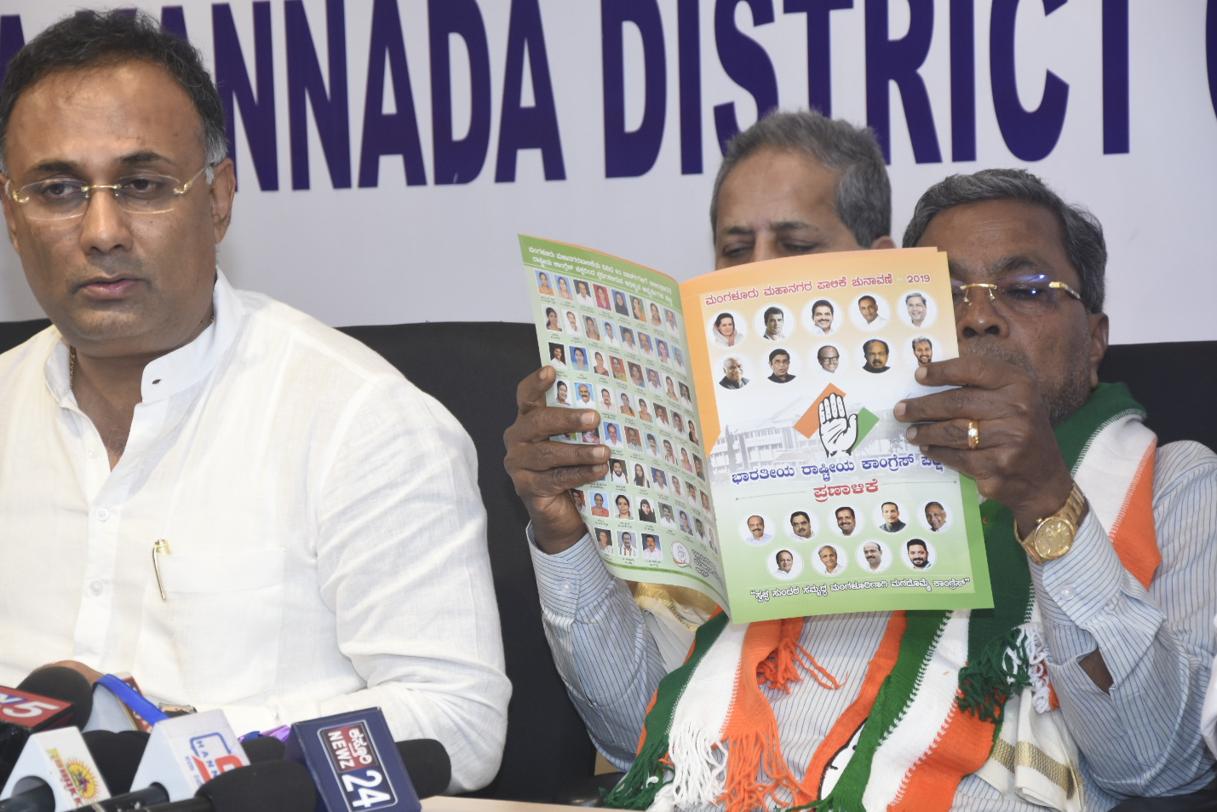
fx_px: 4598
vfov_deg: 10.1
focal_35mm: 136
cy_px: 432
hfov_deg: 15.1
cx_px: 531
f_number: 5.6
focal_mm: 80
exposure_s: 1/125
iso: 640
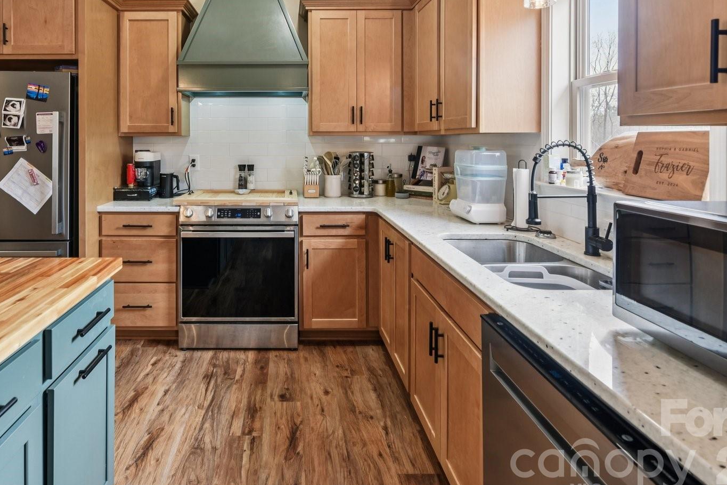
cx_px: 285
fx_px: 424
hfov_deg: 80.1
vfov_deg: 57.4
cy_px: 140
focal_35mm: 21
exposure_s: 1/13
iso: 200
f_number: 8
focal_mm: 14
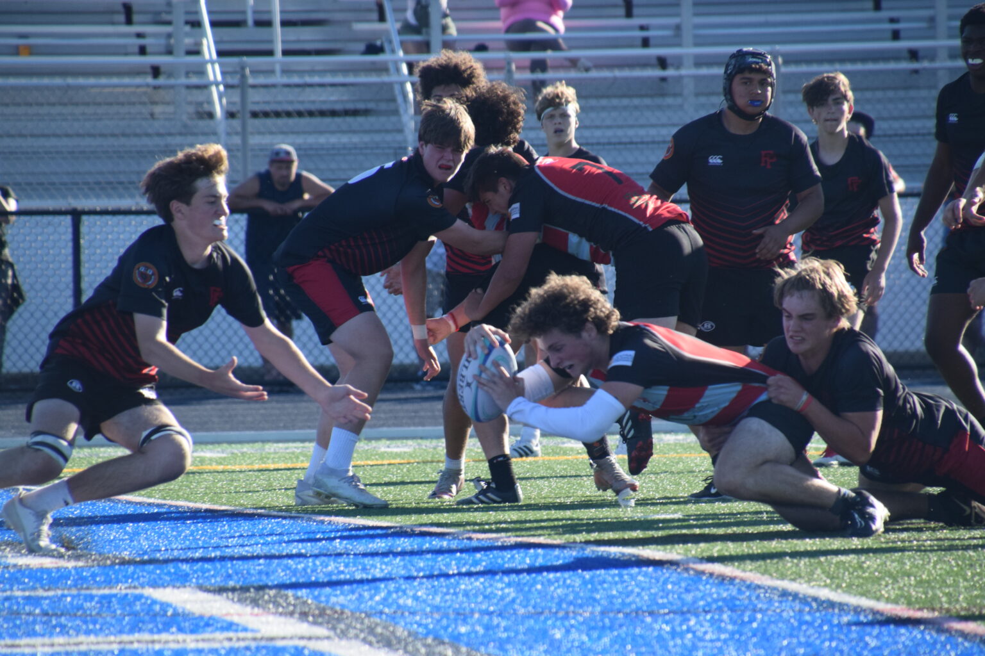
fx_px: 12312
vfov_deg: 3.1
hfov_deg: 4.6
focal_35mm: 450
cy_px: 328
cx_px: 492
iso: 800
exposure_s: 1/800
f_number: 6.3
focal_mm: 300
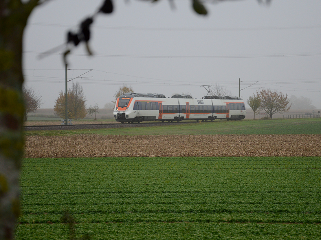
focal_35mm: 141
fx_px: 1307
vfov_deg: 10.5
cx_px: 192
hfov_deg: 14.0
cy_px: 118
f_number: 5.6
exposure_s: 1/640
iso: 800
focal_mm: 80
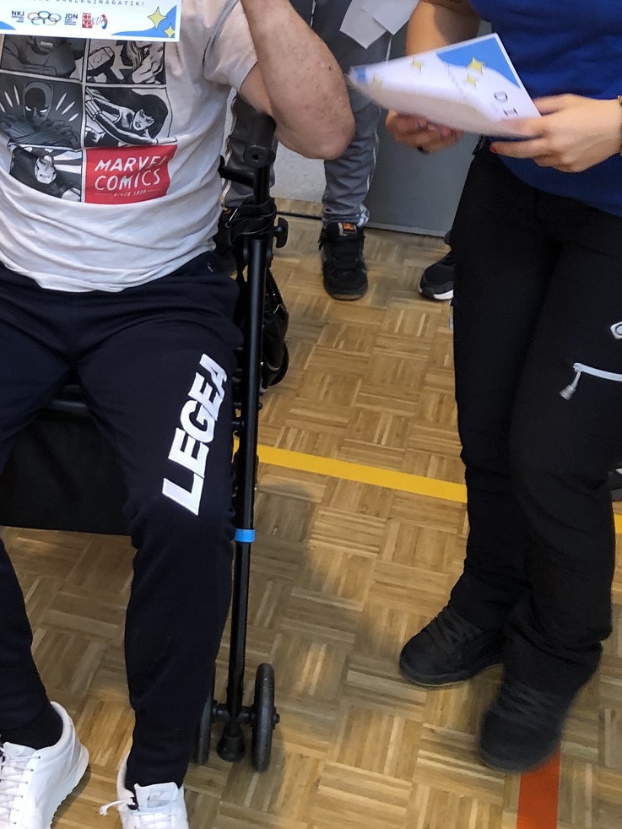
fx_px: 1365
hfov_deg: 25.1
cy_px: 206
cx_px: 91
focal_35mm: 57
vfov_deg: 33.1
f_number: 1.8
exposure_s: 1/50
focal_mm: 3.99
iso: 100
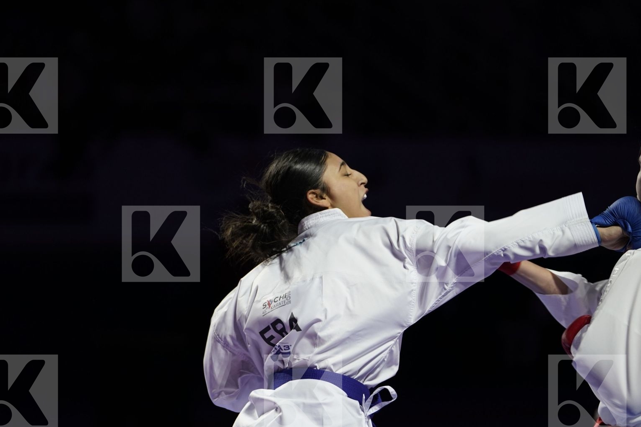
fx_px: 3311
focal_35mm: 186
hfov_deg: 11.1
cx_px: 303
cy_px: 244
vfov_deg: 7.4
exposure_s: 1/1000
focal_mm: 158
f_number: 2.8
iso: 1000
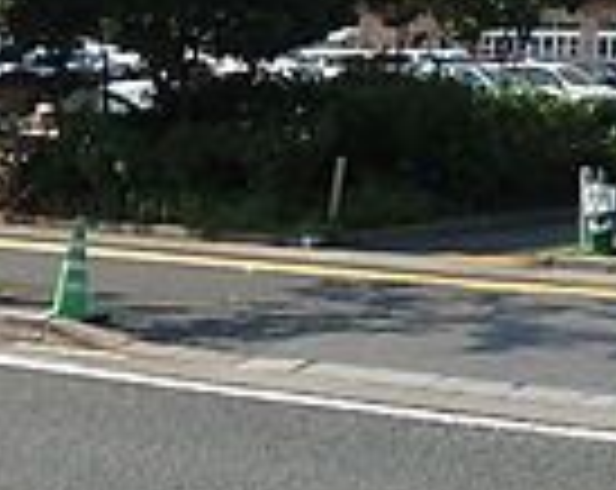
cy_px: -308
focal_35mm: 93
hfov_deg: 18.3
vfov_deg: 14.9
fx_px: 1692
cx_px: 922
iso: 125
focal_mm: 3.7
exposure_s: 1/400
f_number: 6
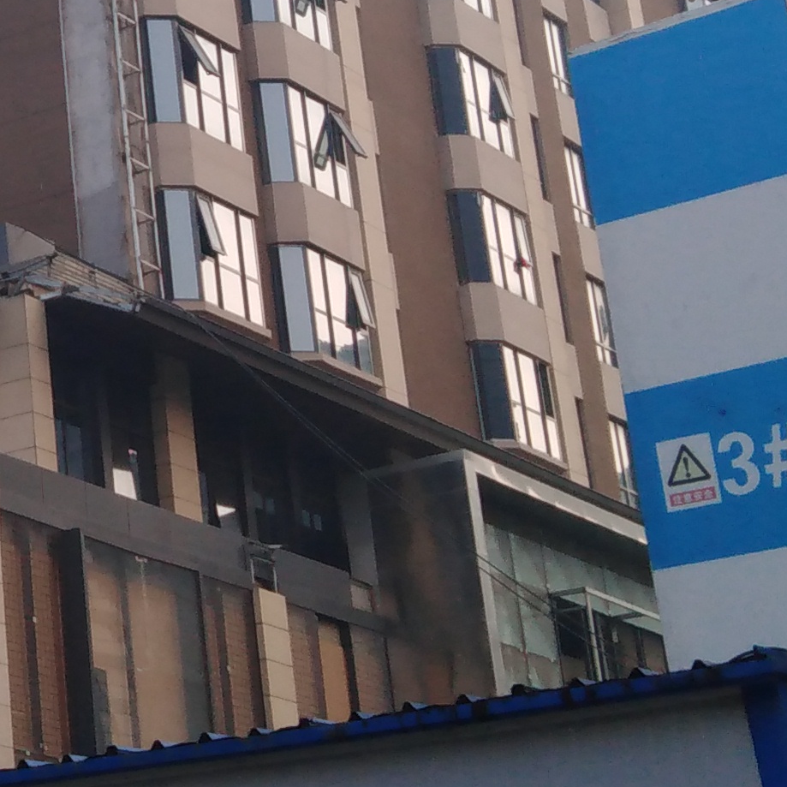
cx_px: -370
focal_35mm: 104
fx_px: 2675
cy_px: 59
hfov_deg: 15.5
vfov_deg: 16.5
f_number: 2.2
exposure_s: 1/339
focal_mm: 3.46
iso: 100
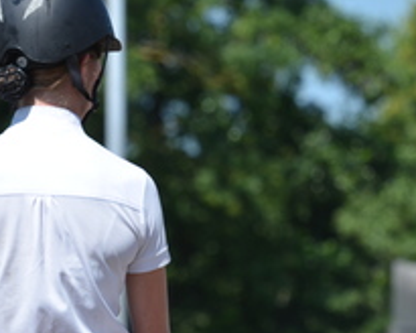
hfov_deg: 4.7
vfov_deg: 3.8
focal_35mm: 410
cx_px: 195
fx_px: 5048
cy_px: 261
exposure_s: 1/640
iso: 100
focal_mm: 130
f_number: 5
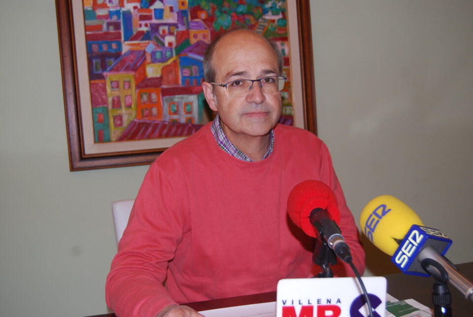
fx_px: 592
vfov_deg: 30.0
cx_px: 236
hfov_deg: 43.5
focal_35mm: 45
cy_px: 158
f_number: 4.2
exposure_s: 1/60
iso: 200
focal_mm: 30
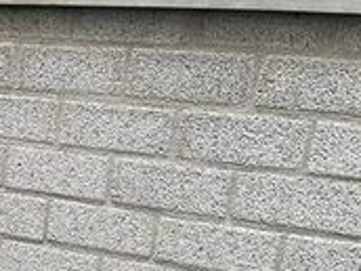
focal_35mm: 97
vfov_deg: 14.1
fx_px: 1012
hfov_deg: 17.5
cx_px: -227
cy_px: 433
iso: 40
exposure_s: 1/179
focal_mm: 5.1
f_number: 1.6
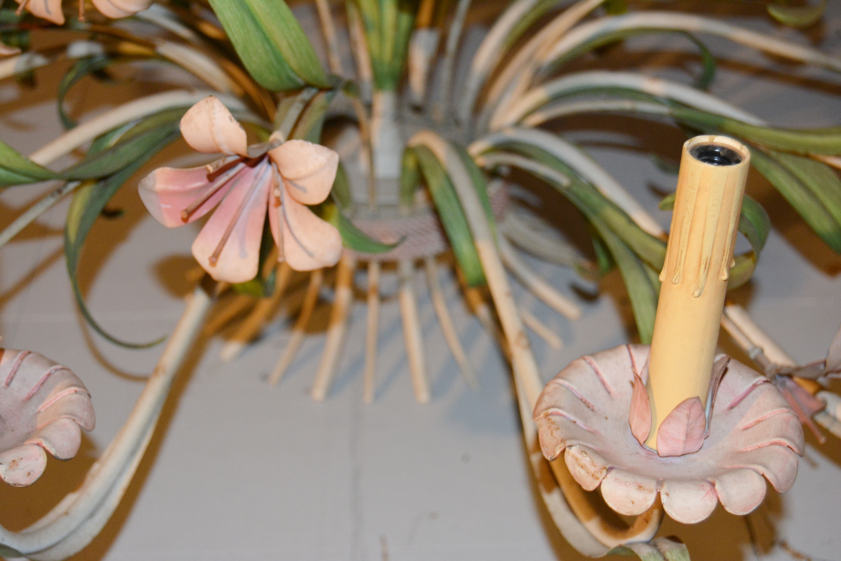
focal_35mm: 68
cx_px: 420
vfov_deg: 20.2
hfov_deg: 29.9
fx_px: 1577
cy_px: 280
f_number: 5.3
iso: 1400
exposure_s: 1/60
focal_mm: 45
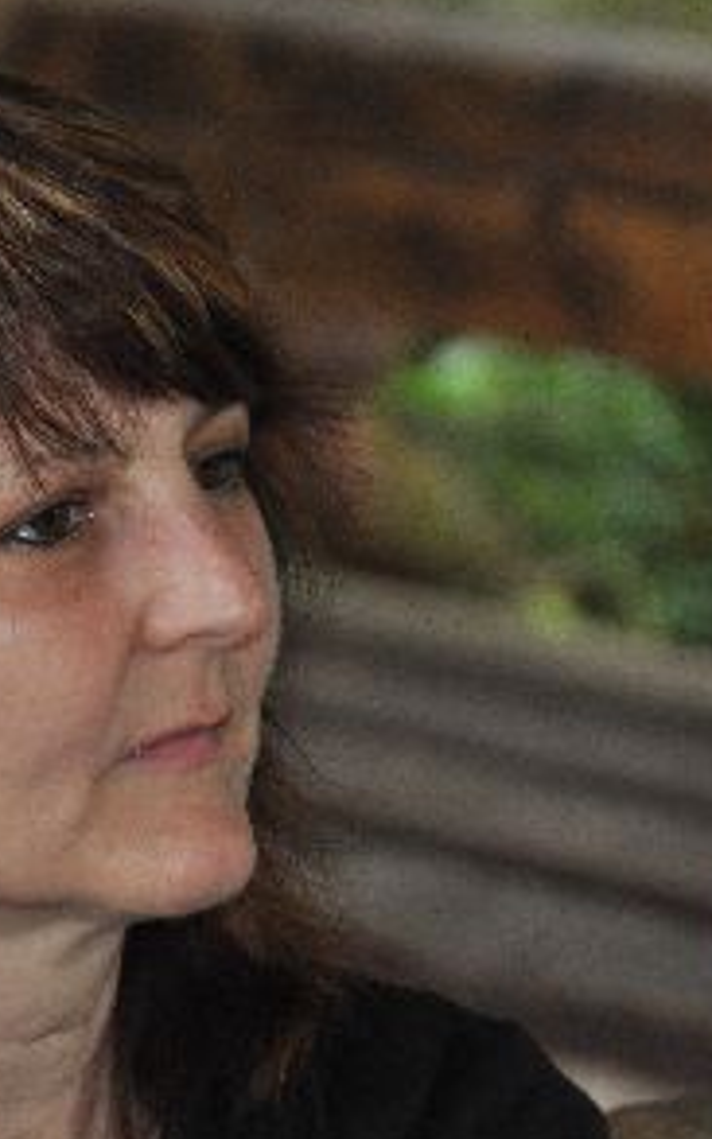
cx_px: 39
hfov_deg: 2.5
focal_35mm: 522
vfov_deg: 4.0
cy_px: 626
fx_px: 16214
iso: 1600
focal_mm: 200
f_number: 7.1
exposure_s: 1/60
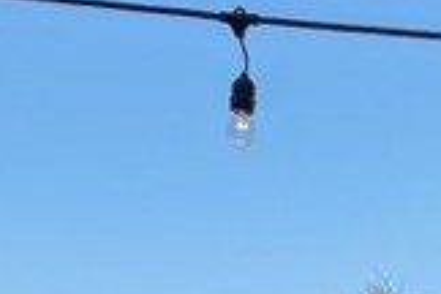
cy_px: 580
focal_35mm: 104
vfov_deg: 11.8
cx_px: 555
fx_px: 1276
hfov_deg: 18.4
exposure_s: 1/750
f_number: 8
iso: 400
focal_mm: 16.5
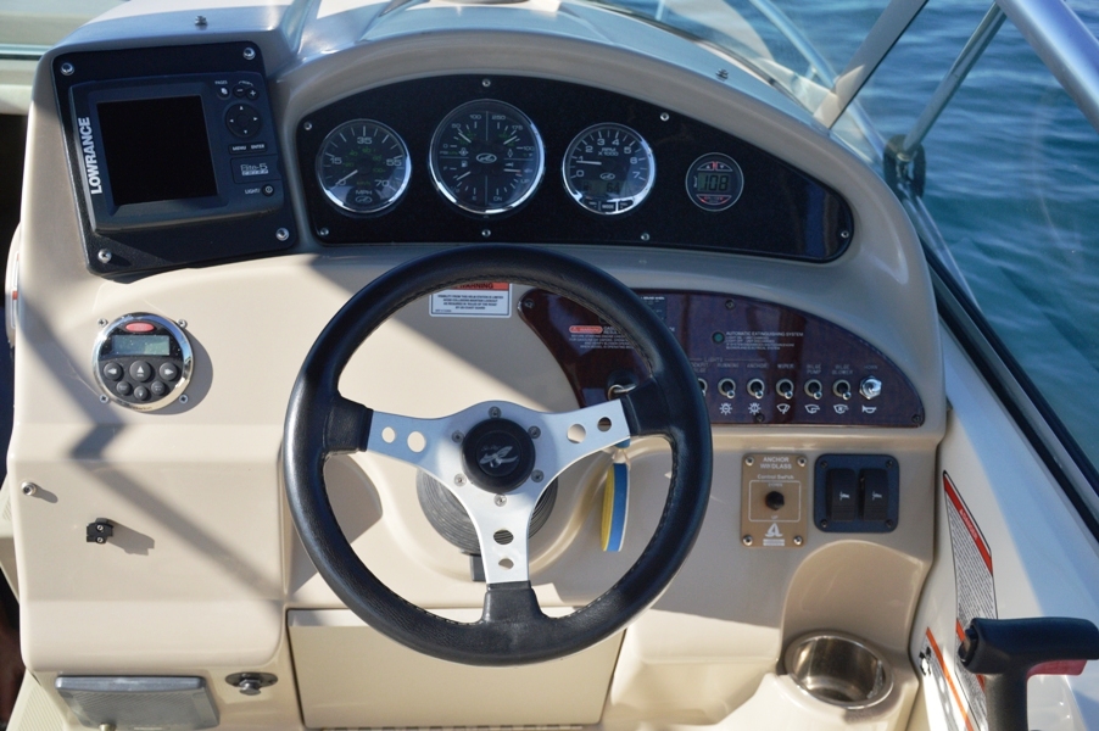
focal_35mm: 40
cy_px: 366
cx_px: 550
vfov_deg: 33.0
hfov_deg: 48.0
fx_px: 1235
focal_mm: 27
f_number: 4
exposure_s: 1/2000
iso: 360
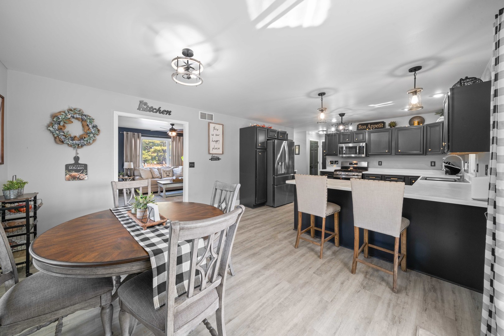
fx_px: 168
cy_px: 168
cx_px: 252
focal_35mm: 12
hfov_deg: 112.6
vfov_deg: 90.0
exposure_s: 1/2.5
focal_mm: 12
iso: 400
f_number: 11
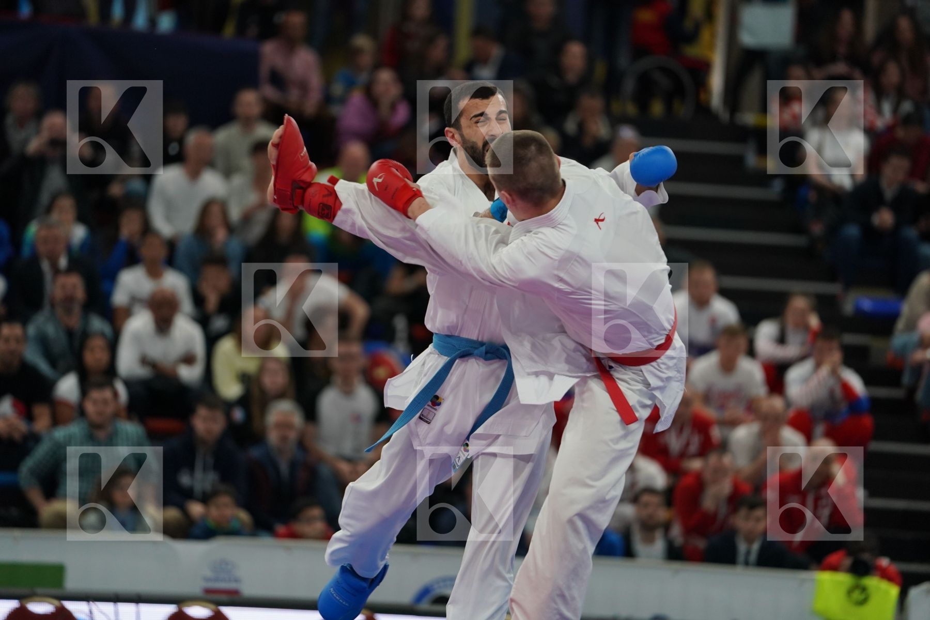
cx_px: 465
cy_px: 310
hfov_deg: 10.3
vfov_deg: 6.9
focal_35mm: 200
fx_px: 5166
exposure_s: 1/1000
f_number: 2.8
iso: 1600
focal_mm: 200
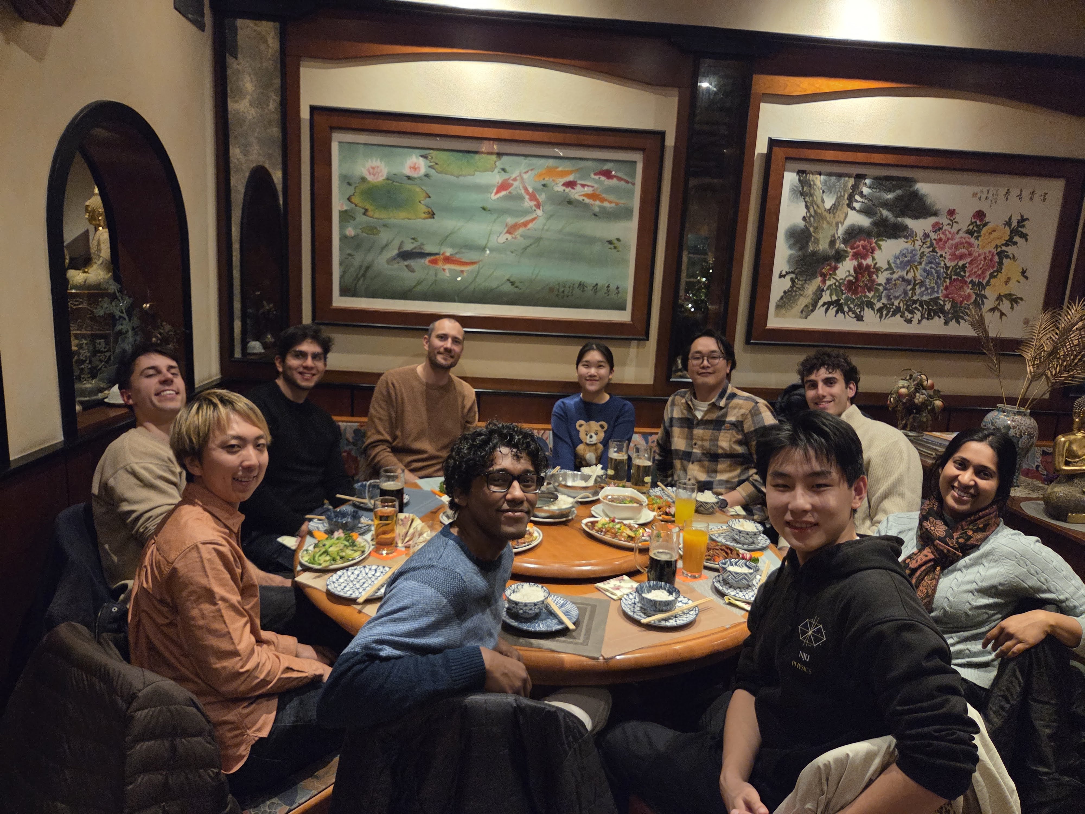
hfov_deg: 73.9
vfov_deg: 58.9
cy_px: 407
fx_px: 721
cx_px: 542
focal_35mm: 23
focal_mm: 5.4
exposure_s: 1/100
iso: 2000
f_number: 1.8
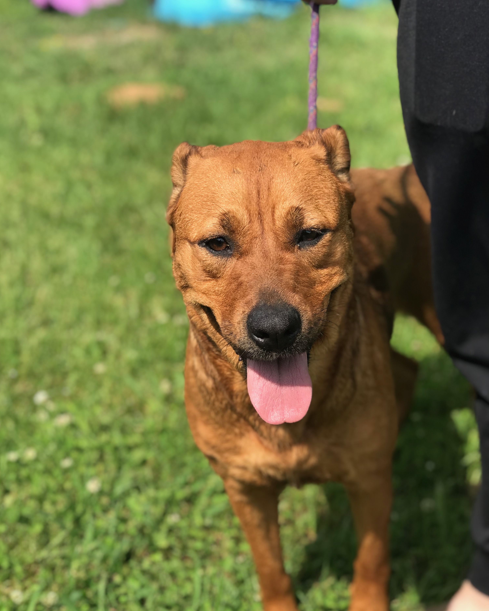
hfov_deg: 25.4
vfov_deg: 31.4
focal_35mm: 60
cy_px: 328
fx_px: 1085
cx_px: 243
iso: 20
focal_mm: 6.6
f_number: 2.8
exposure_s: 1/486
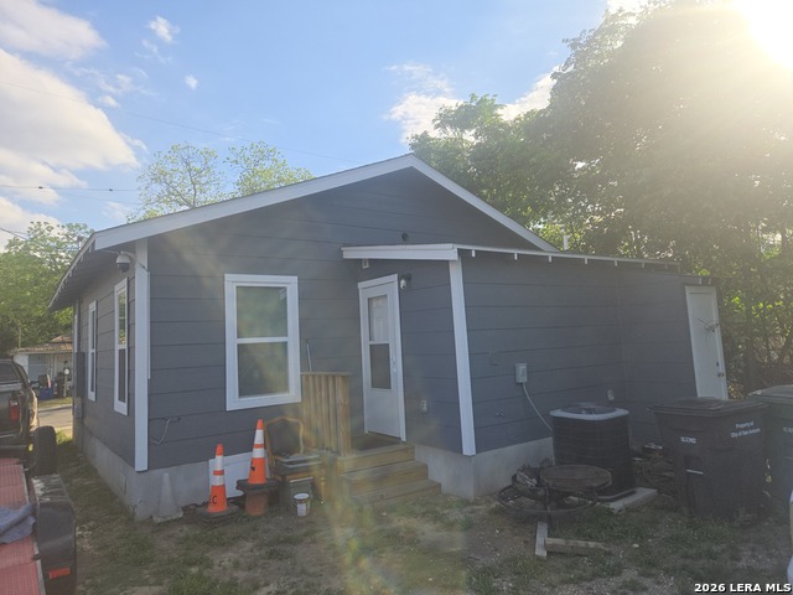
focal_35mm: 23
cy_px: 298
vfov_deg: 58.9
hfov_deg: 73.9
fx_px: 527
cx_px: 396
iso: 25
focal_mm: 5.4
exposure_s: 1/1732
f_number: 1.8
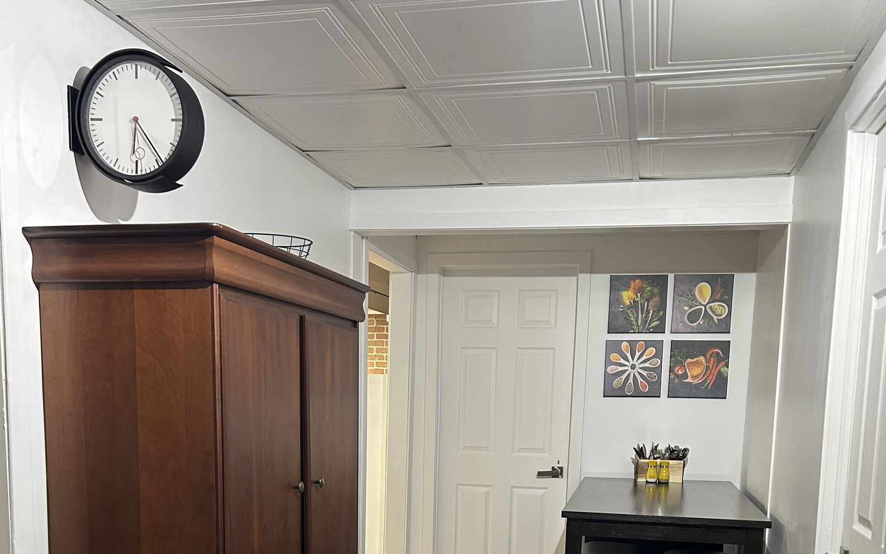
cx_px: 442
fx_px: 893
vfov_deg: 32.2
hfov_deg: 52.8
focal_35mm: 37
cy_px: 530
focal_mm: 5.7
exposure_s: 1/60
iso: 160
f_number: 1.5
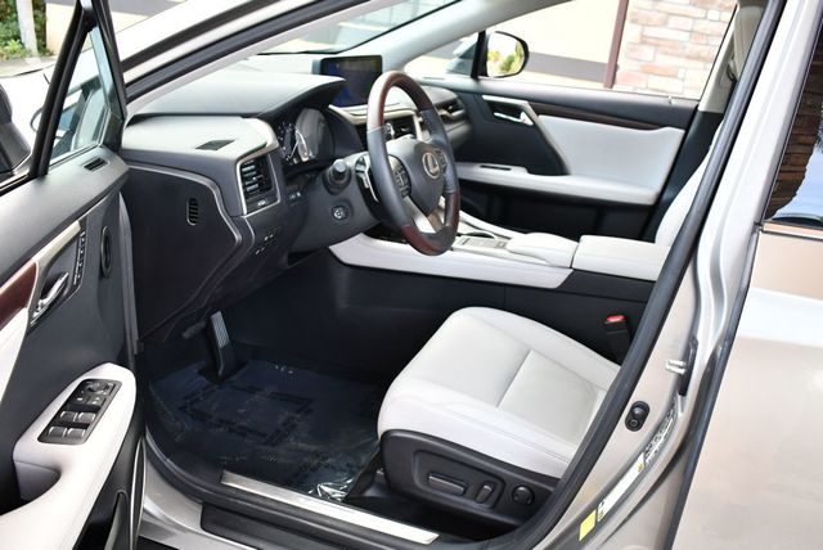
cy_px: 275
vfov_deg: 36.9
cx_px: 412
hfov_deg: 53.1
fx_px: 824
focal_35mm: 36
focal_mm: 18
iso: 800
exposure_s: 1/250
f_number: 3.5
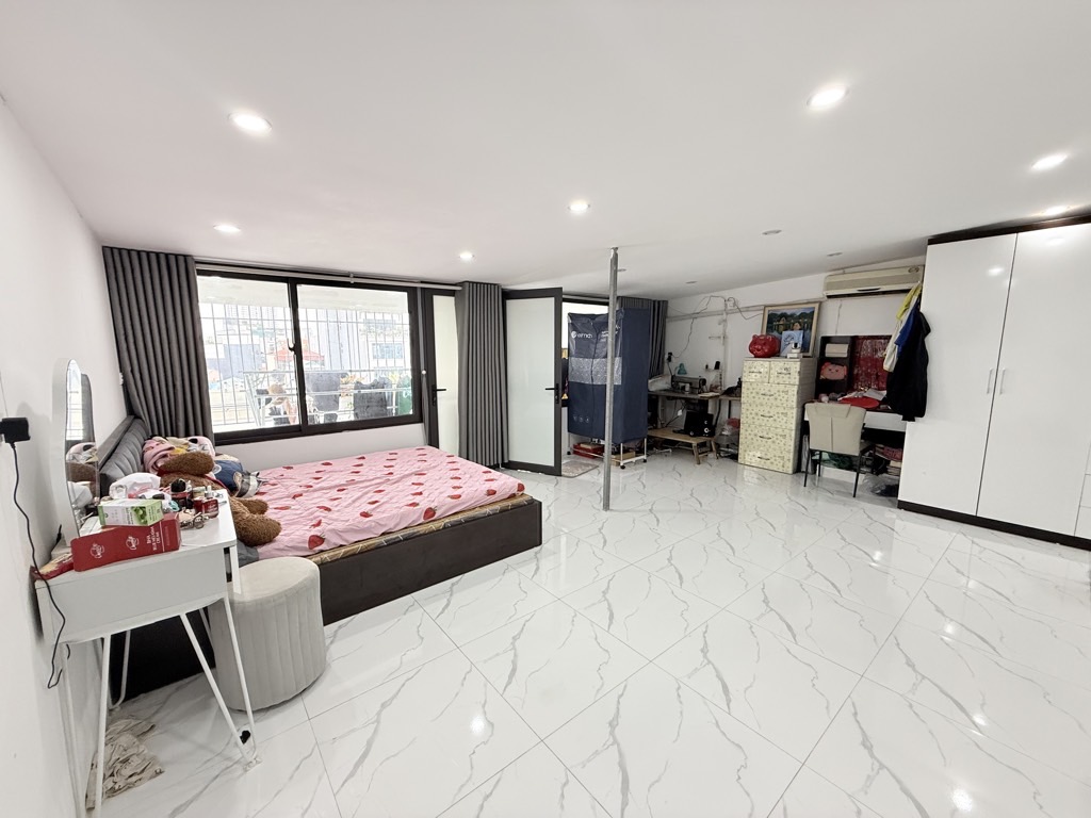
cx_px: 546
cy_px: 409
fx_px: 441
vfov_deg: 85.7
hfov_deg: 102.1
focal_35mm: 14
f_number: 2.2
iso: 200
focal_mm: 2.22
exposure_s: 1/100
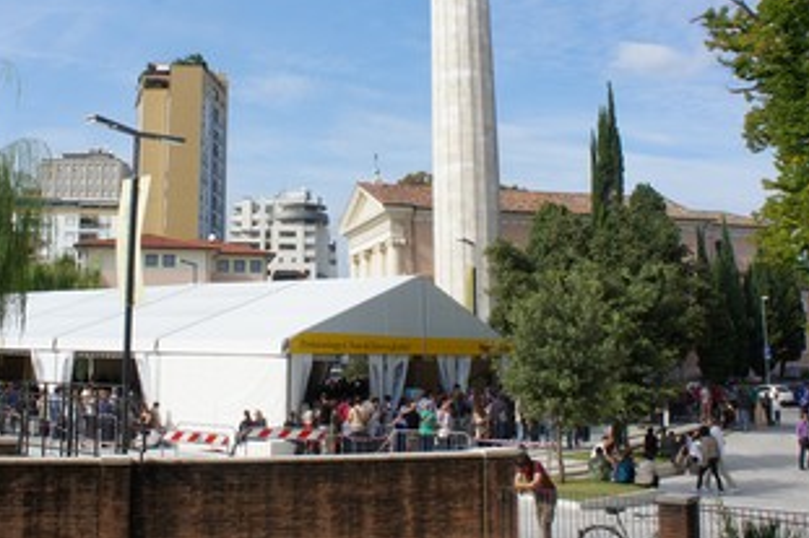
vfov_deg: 33.2
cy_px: 195
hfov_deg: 48.2
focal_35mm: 40
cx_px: 323
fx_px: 898
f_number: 11
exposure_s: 1/200
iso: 200
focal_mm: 18
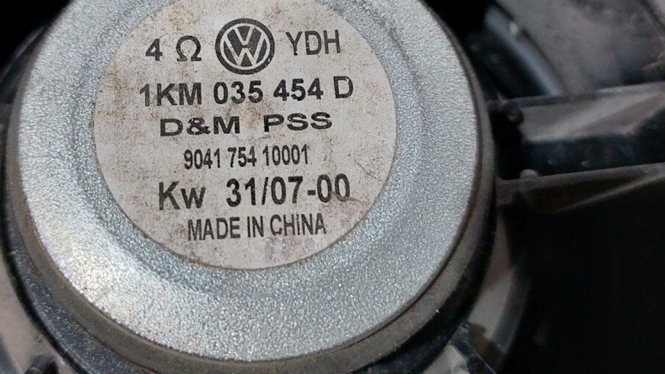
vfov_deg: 28.2
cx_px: 256
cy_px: 126
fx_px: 741
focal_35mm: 42
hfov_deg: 48.0
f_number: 1.8
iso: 160
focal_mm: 5.23
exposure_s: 1/60
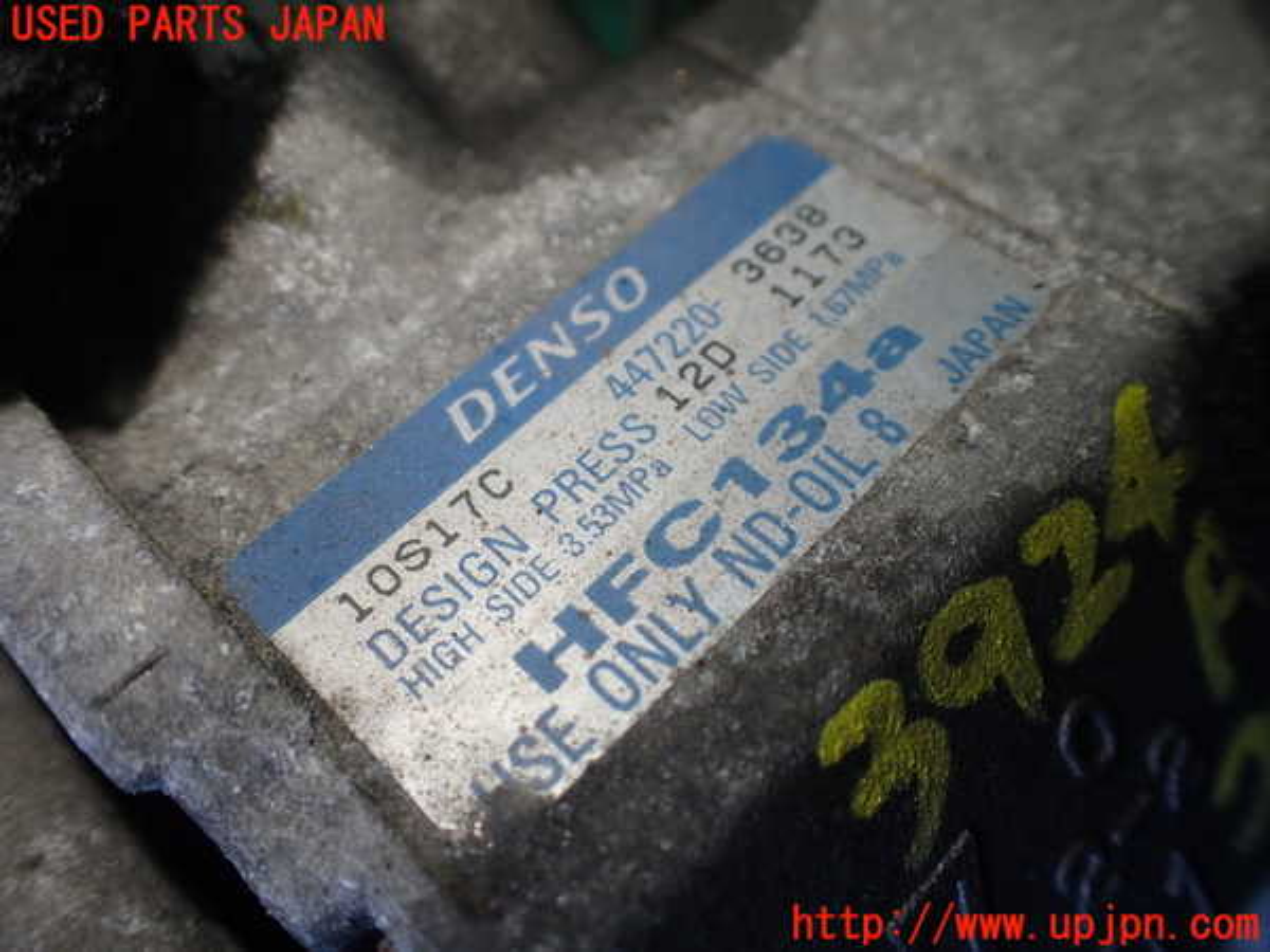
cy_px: 476
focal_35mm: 30
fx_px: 1101
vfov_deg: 46.8
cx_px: 635
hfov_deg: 60.0
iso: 125
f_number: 2.3
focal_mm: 5.4
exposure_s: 1/125
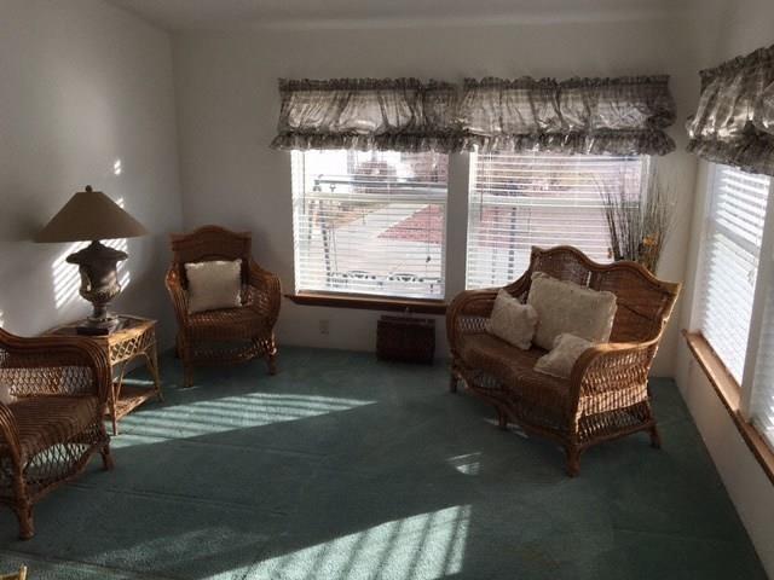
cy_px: 290
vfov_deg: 48.2
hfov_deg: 61.7
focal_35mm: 29
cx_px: 387
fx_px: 648
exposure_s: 1/382
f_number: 2.2
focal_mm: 4.15
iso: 25
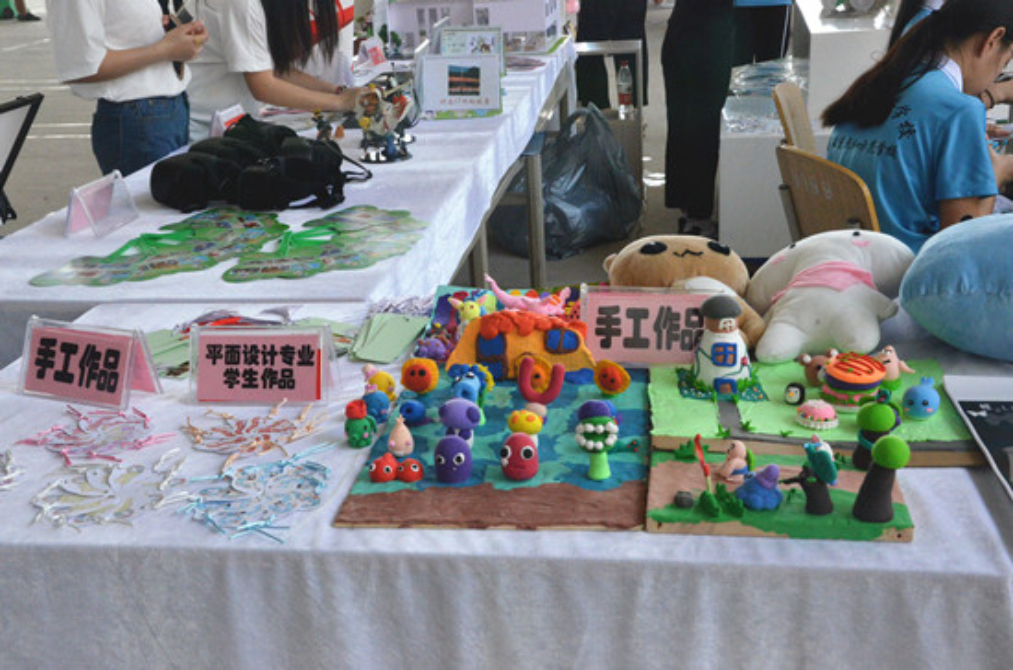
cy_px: 335
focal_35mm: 45
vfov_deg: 29.7
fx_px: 1263
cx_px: 506
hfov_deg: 43.7
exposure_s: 1/500
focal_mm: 30
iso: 3200
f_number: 11
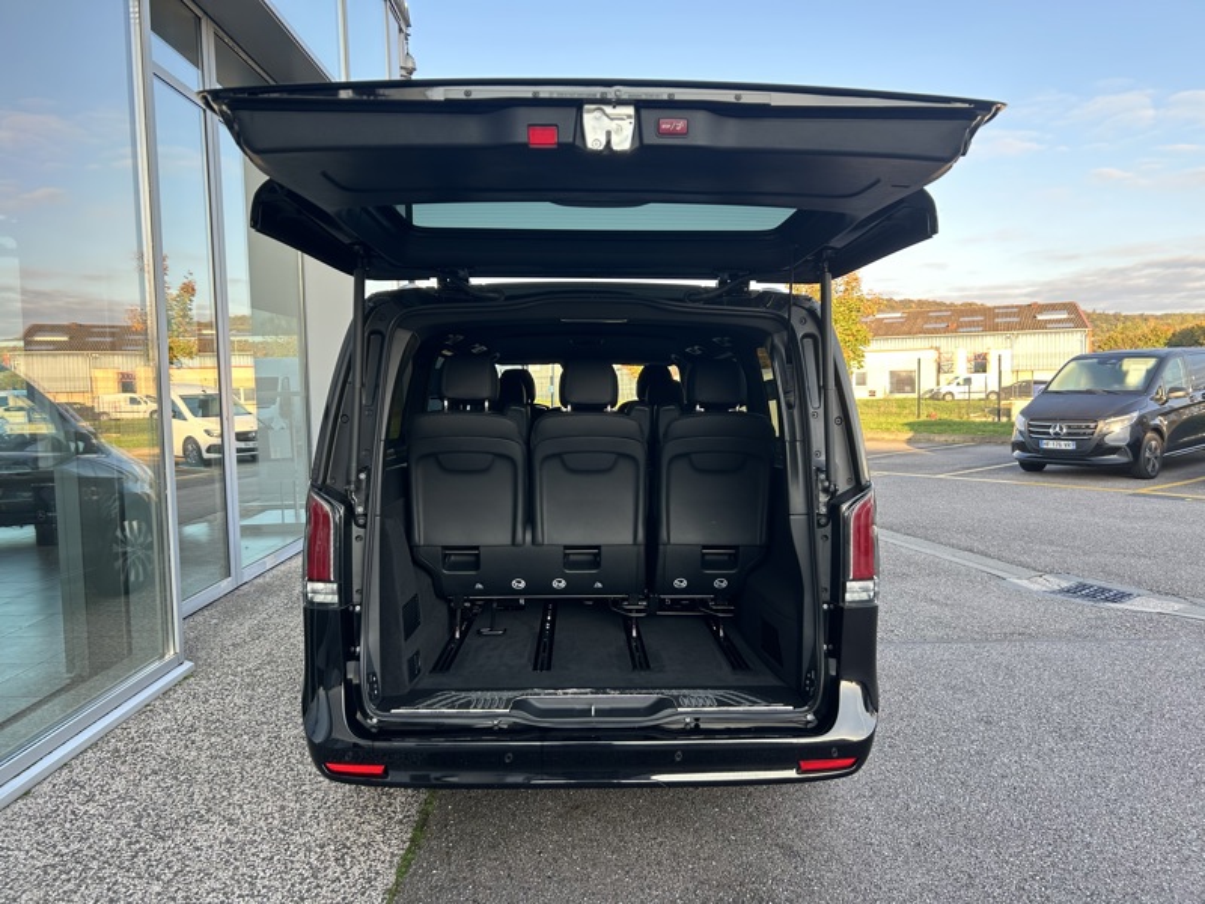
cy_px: 452
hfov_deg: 67.3
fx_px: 905
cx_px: 602
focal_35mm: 26
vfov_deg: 53.1
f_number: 1.5
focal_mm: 5.7
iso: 40
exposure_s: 1/274
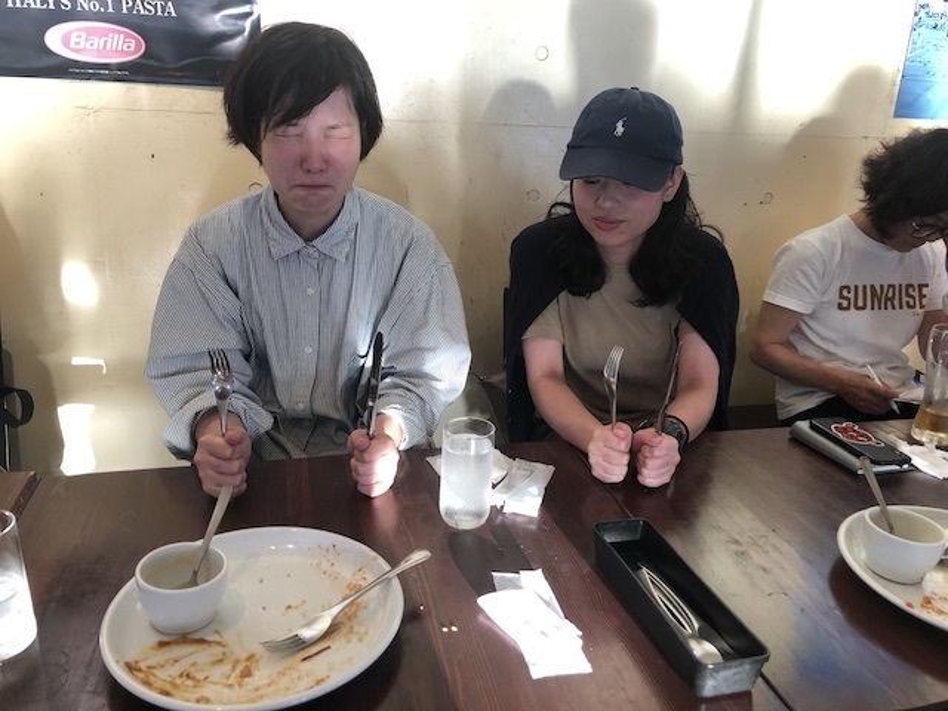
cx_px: 474
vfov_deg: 49.7
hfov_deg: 63.4
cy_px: 356
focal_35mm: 28
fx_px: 767
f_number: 1.8
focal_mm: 3.99
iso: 32
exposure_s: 1/30
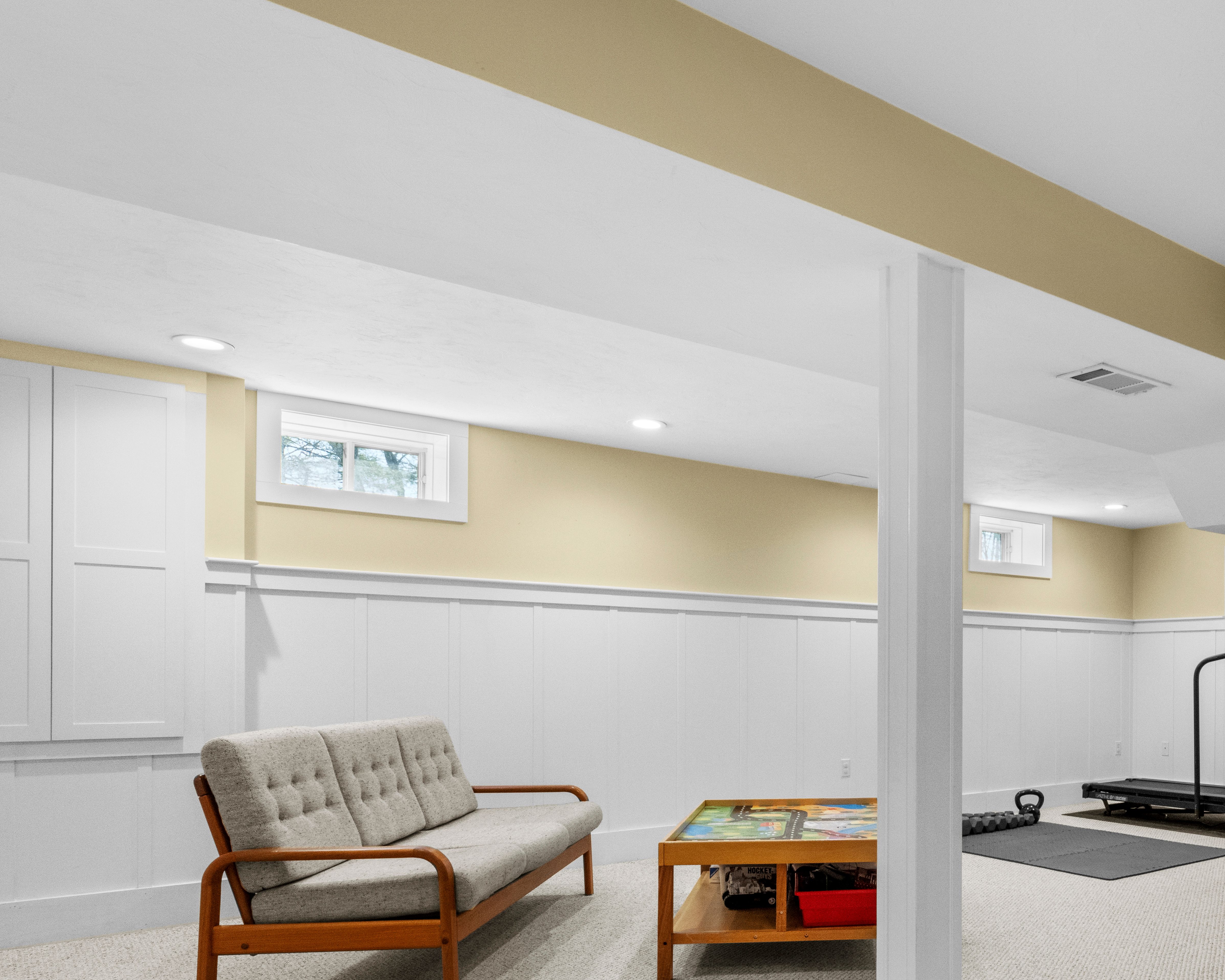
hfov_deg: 57.3
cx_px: 980
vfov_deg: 50.2
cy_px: 667
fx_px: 1022
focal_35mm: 28
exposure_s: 1/125
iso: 2000
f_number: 11
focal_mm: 15.1
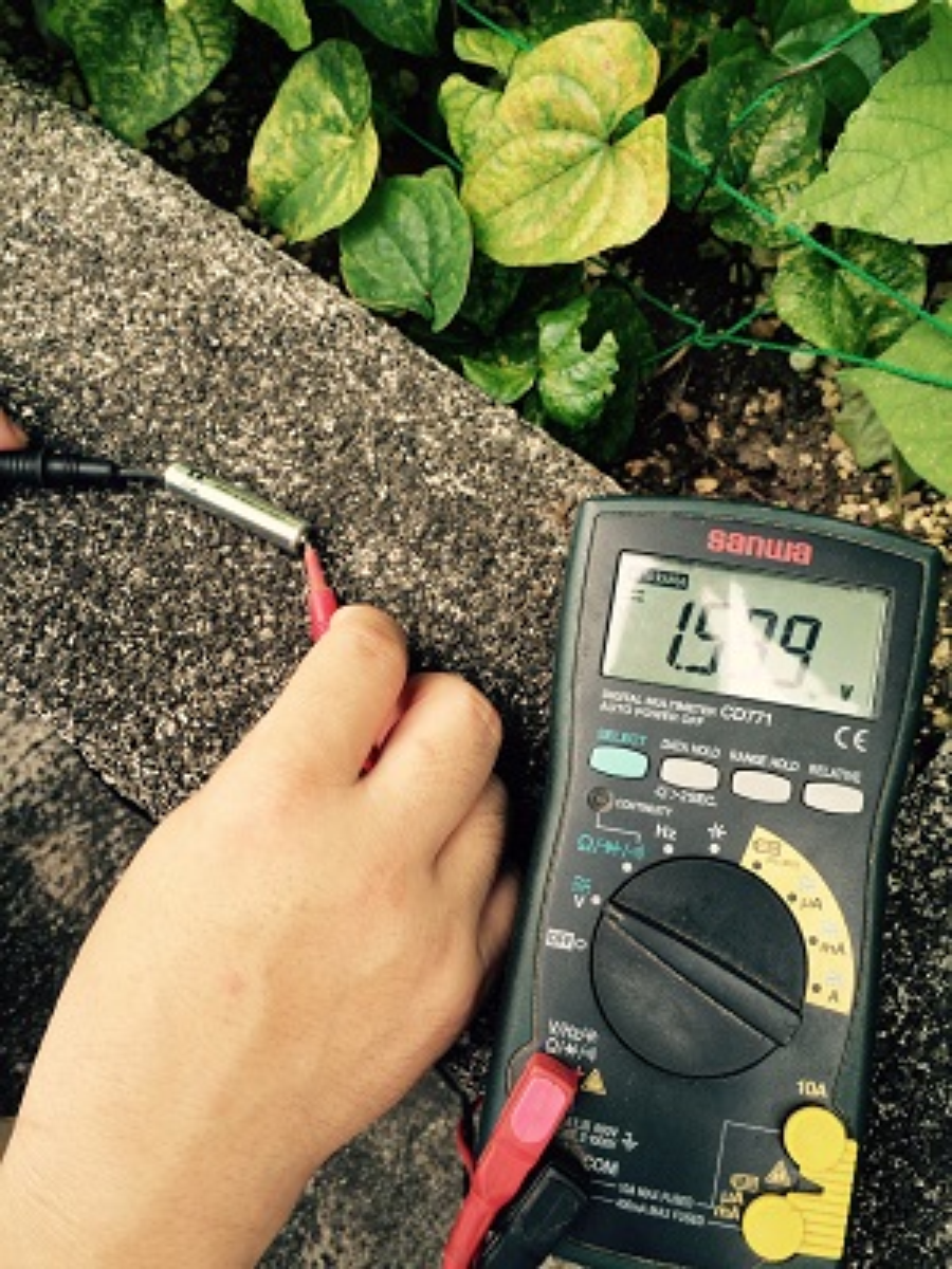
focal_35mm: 29
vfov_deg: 61.7
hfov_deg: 48.2
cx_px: 476
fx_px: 1063
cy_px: 634
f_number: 2.2
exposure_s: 1/155
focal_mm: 4.15
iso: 32
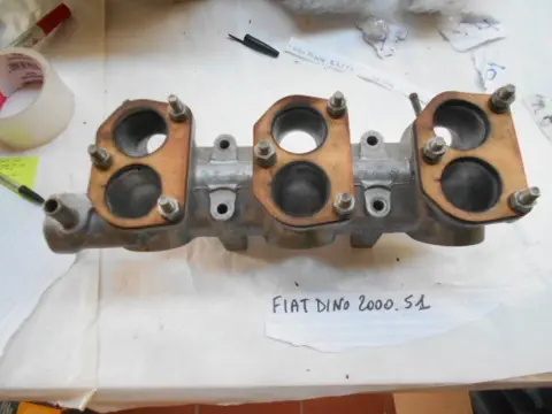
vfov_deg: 53.1
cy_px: 207
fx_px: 415
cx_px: 276
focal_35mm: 26
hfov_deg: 67.3
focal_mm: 4.6
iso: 360
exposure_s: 1/30
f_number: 3.2
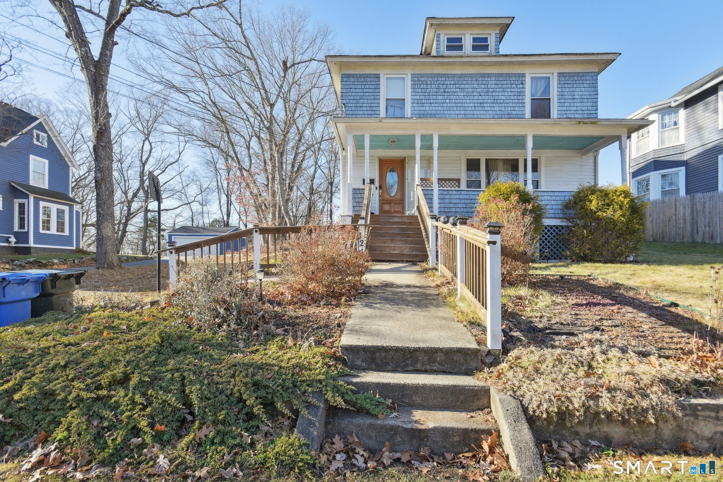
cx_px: 362
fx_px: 341
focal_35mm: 17
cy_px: 241
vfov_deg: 70.4
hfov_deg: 93.3
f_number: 11
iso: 400
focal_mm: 17
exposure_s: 1/250
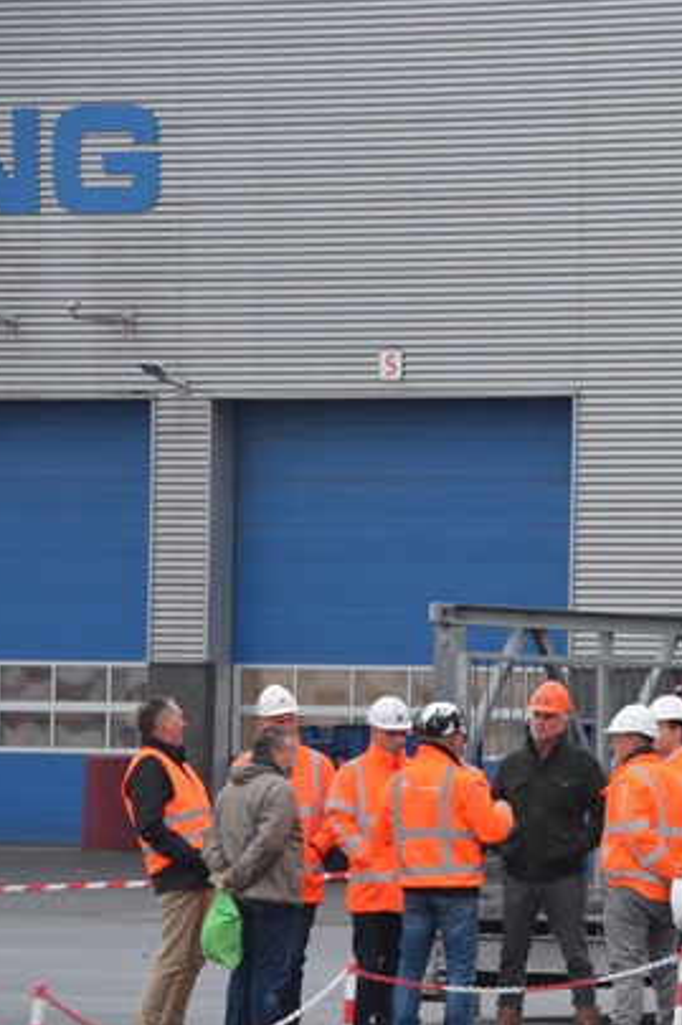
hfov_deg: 4.9
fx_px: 7906
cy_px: 563
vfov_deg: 7.4
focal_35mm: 278
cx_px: 910
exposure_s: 1/125
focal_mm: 100
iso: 1800
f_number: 6
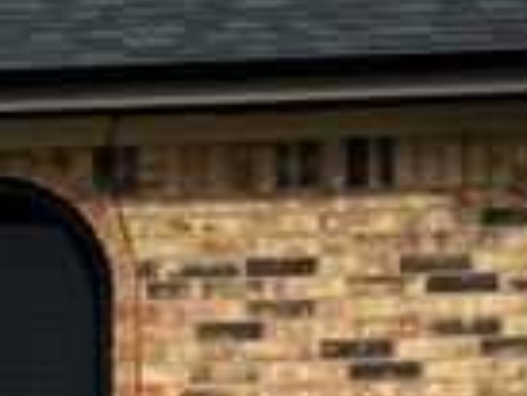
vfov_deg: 8.2
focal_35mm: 179
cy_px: 546
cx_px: -1139
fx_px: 2728
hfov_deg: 8.8
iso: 80
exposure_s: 1/3802
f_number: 1.78
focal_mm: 6.76
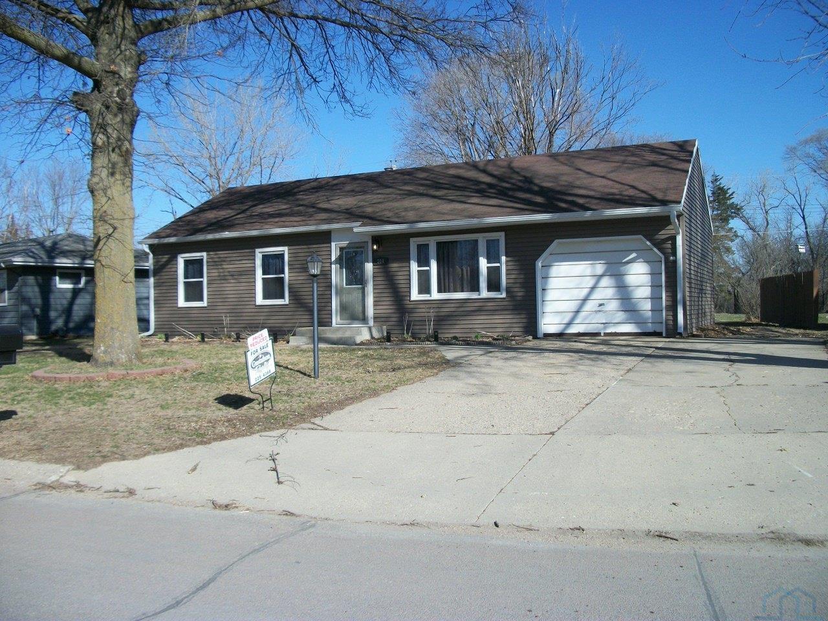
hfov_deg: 56.8
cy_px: 310
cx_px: 414
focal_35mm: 32
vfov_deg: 44.2
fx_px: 765
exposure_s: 1/250
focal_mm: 5.7
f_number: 8.8
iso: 80
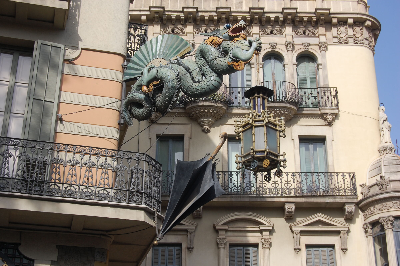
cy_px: 133
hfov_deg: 31.9
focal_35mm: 63
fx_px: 699
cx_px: 200
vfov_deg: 21.5
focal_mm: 42
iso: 200
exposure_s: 1/400
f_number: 10
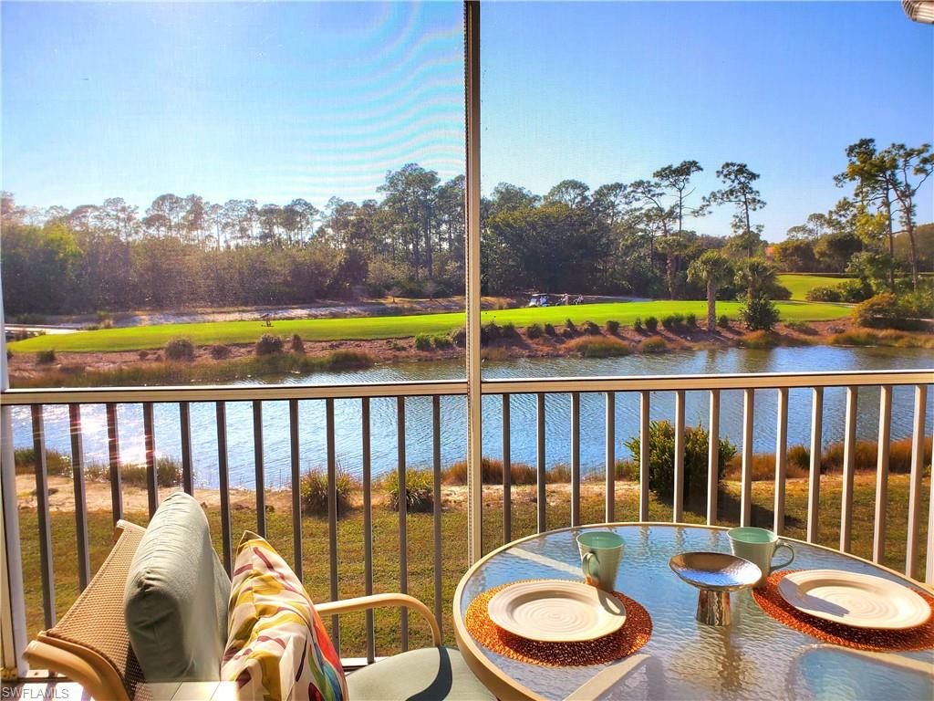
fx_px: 702
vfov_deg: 53.1
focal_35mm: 26
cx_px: 467
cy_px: 350
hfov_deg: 67.3
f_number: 2.4
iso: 50
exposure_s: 1/1429
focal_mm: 4.3
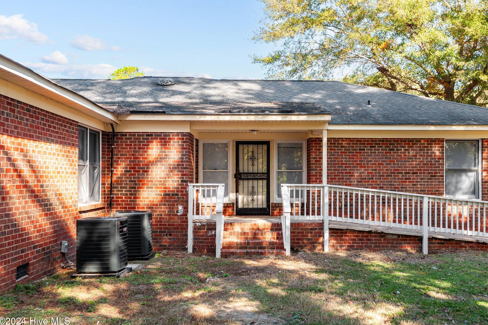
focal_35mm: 37
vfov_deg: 35.9
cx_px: 254
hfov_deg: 51.9
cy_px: 165
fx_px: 501
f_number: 6.3
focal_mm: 35
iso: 400
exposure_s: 1/160
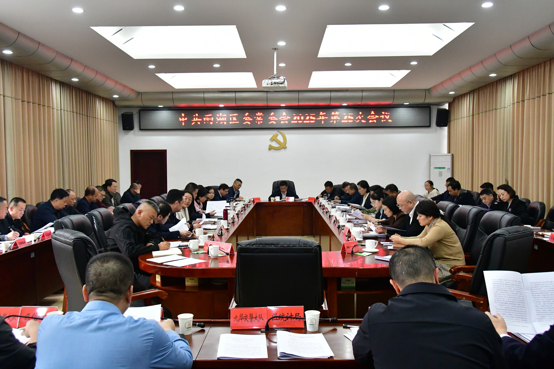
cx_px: 277
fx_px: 508
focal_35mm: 33
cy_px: 184
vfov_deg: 40.0
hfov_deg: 57.2
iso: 5000
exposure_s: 1/250
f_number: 8
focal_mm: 22
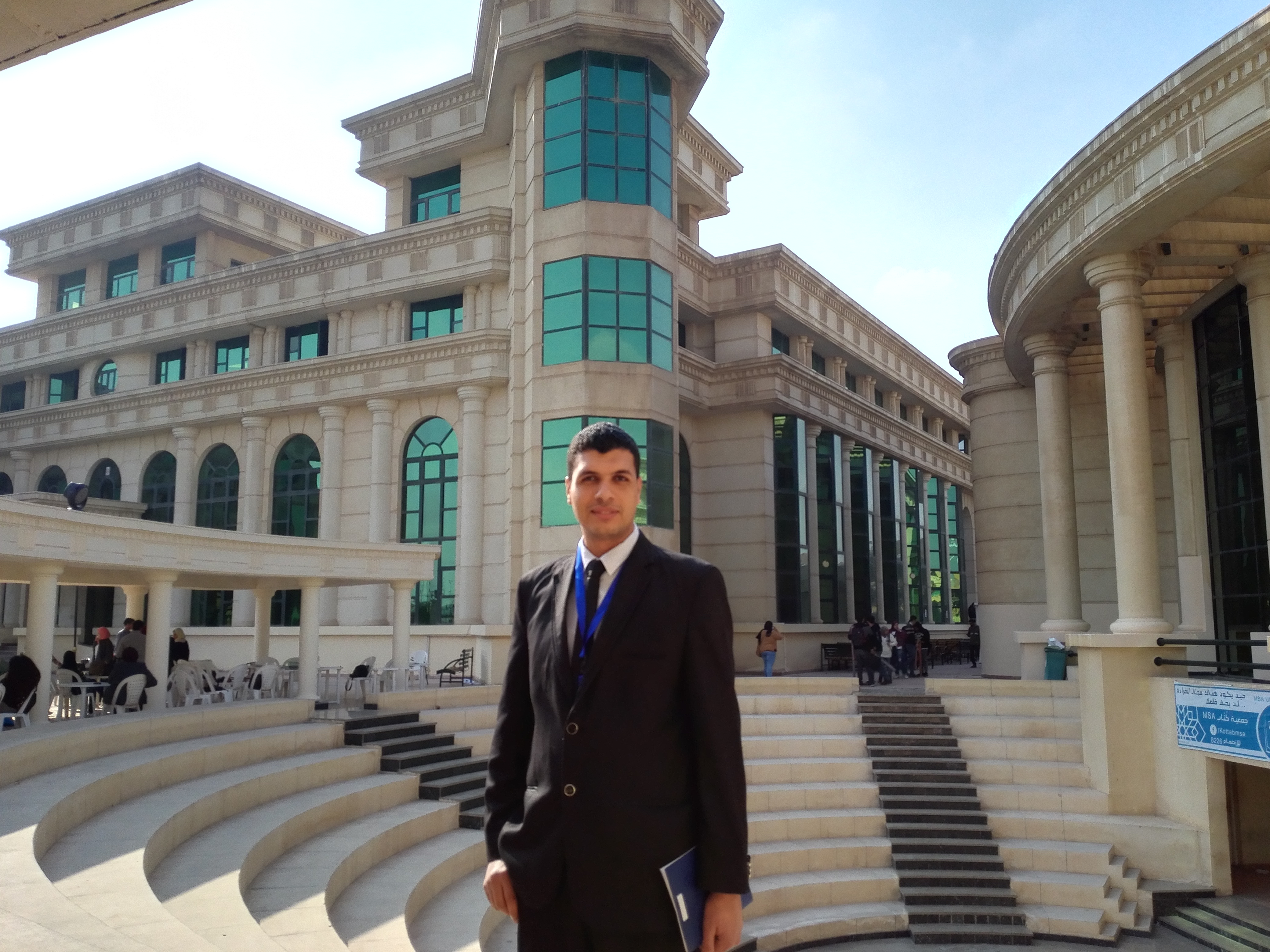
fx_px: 1064
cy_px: 476
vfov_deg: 48.2
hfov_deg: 61.7
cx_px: 635
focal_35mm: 29
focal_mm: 3.8
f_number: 2
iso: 80
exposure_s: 1/1736
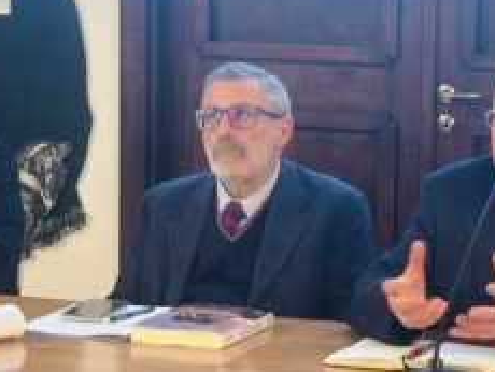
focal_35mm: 160
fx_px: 2290
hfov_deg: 12.3
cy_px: 247
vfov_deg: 9.3
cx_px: 420
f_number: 1.78
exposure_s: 1/33
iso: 320
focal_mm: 6.86
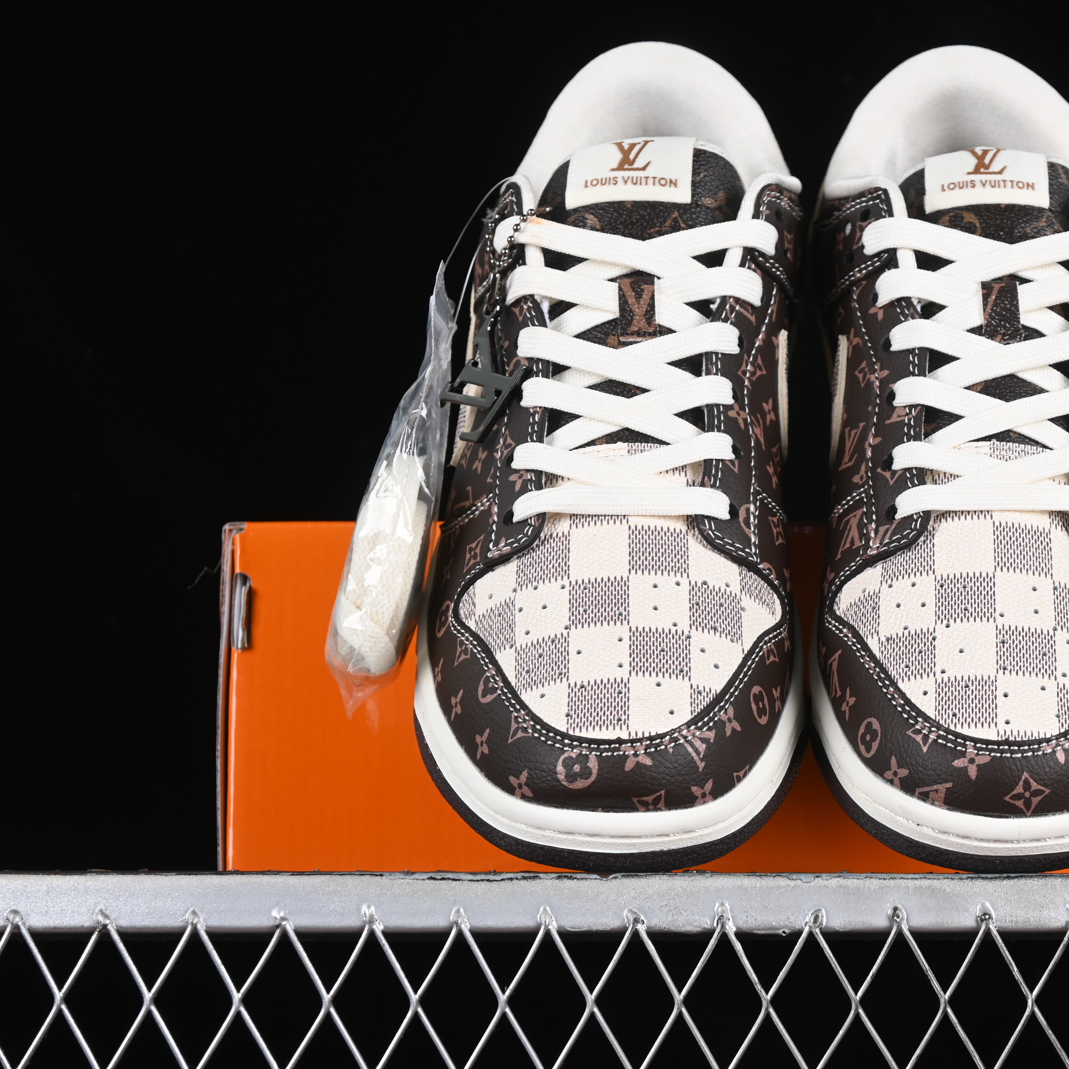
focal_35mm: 96
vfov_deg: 18.1
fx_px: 3354
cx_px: 804
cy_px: 533
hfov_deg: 18.0
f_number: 7.1
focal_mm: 50
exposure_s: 1/60
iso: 160
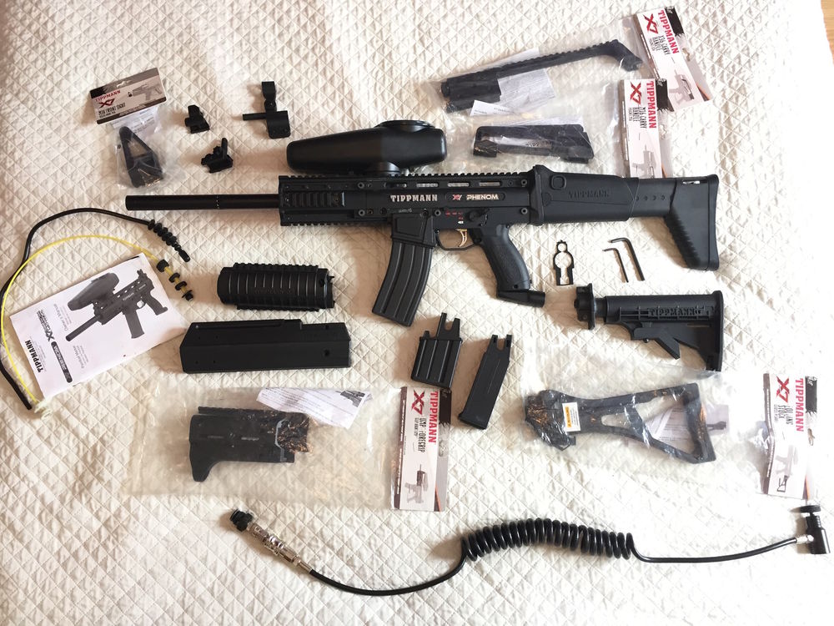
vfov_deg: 48.2
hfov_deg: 61.7
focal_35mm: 29
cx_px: 417
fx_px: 699
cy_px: 313
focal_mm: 4.15
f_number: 2.2
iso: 64
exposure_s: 1/33
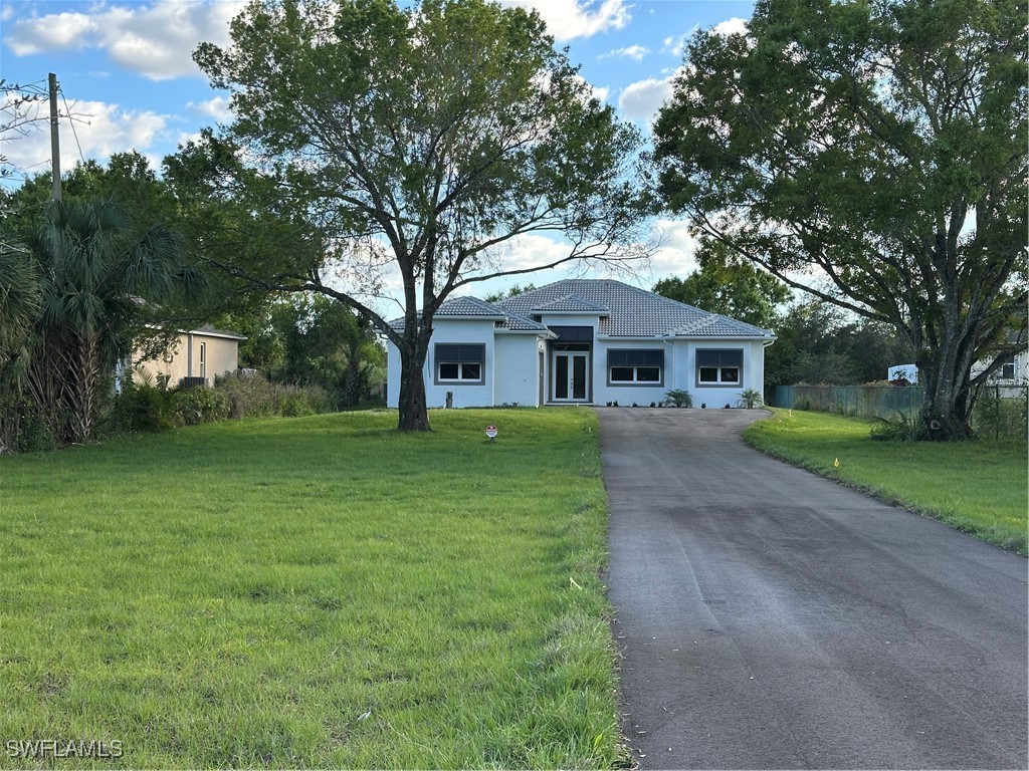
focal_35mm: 48
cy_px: 386
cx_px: 514
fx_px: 1427
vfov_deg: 30.3
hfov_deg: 39.7
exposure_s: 1/709
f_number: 1.78
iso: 64
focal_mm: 6.86
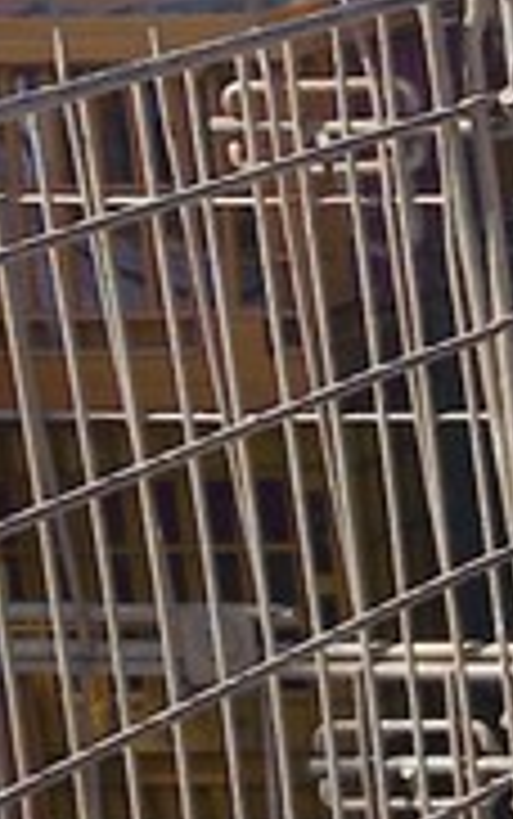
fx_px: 6991
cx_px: 3078
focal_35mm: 313
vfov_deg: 6.6
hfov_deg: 3.6
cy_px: 1222
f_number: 11
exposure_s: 1/320
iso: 200
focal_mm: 35
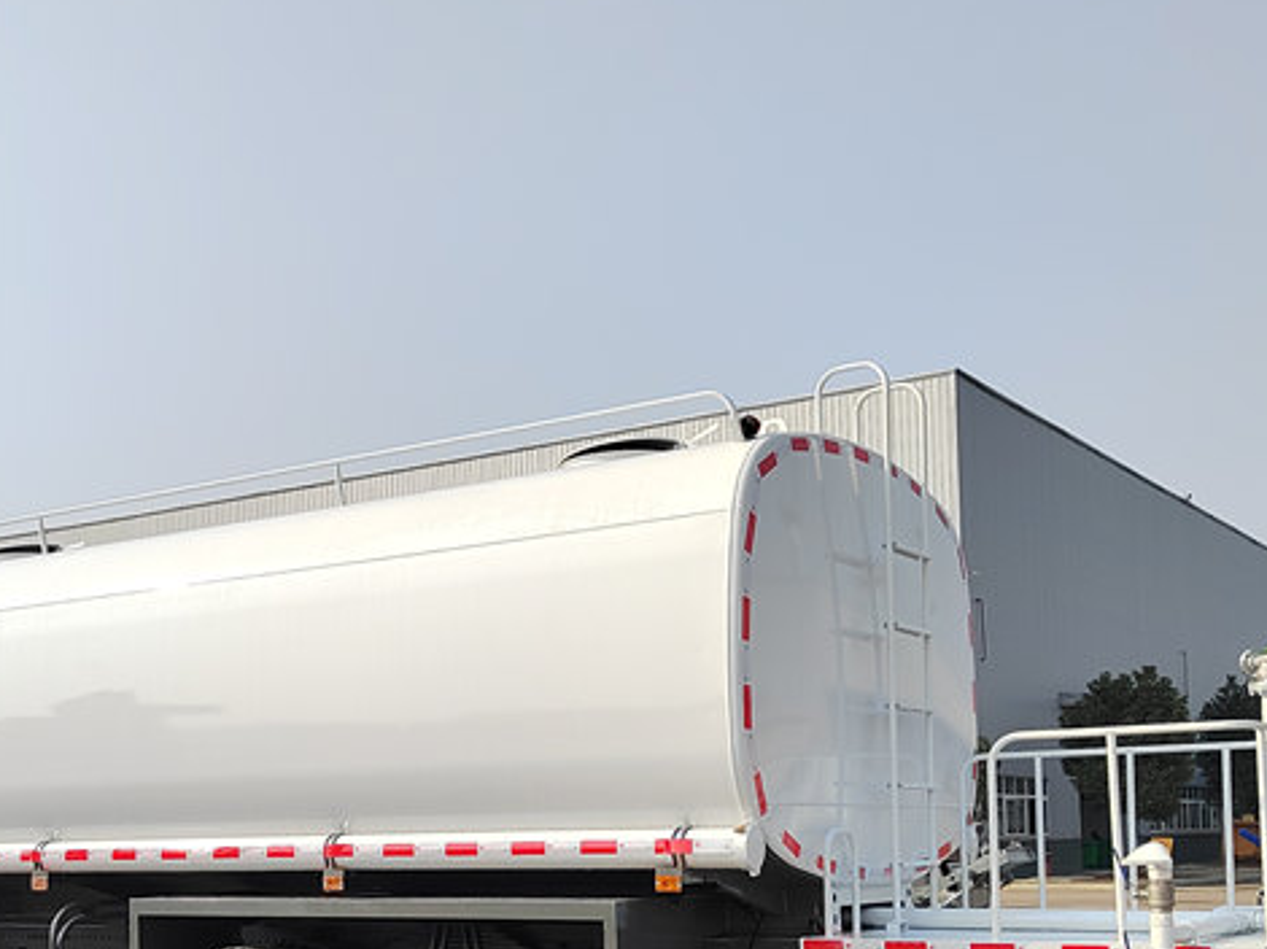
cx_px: 458
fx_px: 1683
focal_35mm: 46
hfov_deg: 40.9
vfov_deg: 30.8
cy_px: 749
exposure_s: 1/2000
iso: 253
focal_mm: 5.52
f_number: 1.9
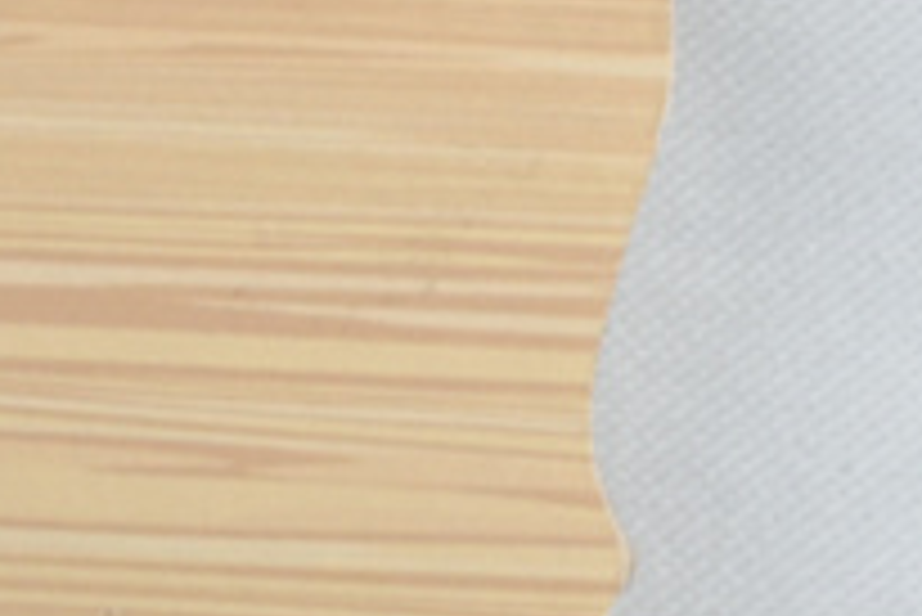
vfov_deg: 5.1
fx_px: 6740
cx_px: -1025
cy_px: 1254
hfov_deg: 7.5
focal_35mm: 263
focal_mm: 30
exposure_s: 1/15
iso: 110
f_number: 10
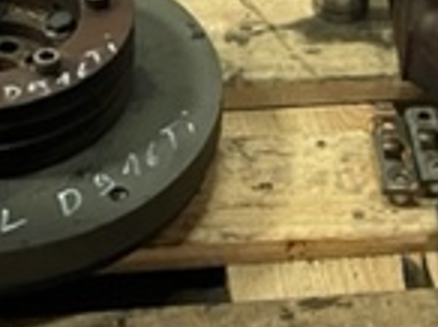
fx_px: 1440
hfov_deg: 17.3
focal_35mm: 114
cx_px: 249
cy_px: -45
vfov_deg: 12.7
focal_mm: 4.2
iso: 640
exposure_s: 1/30
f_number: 1.6
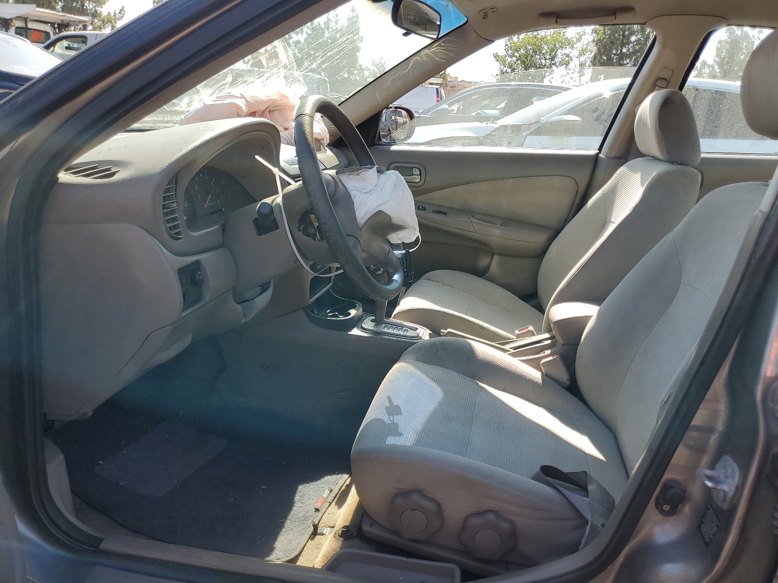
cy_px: 292
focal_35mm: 26
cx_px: 389
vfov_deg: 53.1
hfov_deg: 67.3
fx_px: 584
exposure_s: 1/909
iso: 50
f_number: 1.5
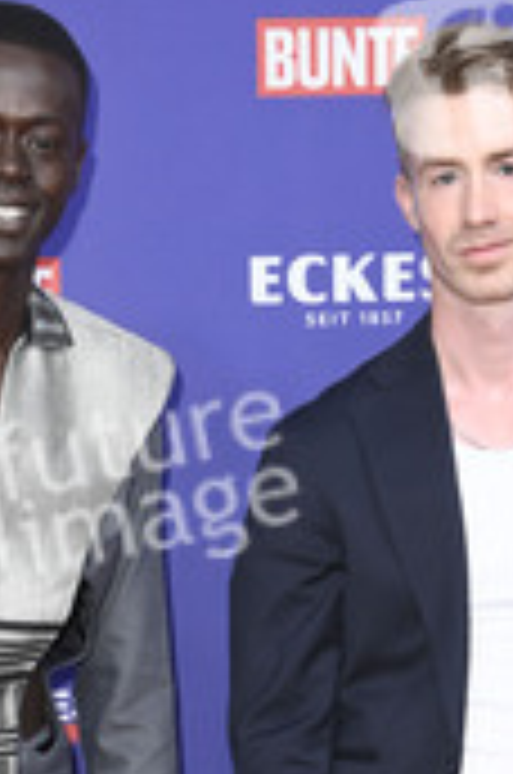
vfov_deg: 16.7
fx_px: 2597
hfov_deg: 11.3
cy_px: 724
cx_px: 198
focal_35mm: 121
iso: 800
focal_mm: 52
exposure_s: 1/200
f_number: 5.6
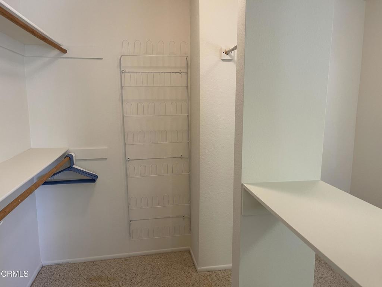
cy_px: 144
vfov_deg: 54.9
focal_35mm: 25
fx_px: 276
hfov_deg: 69.4
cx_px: 191
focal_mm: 5.1
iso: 100
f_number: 1.6
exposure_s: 1/60
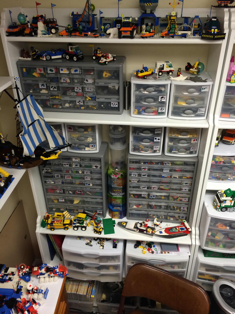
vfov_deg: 60.0
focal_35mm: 30
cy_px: 157
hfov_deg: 46.8
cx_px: 118
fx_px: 272
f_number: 2.2
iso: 64
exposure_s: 1/30
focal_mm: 4.12
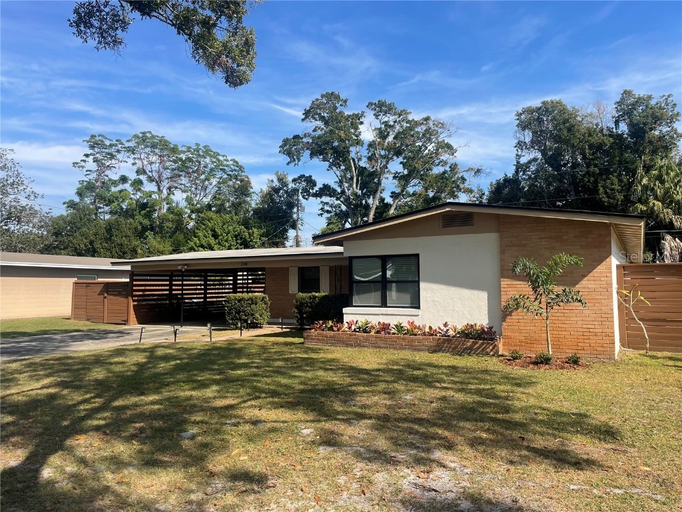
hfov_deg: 67.3
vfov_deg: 53.1
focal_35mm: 26
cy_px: 256
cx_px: 341
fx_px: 512
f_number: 1.6
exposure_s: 1/2451
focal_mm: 4.2
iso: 32
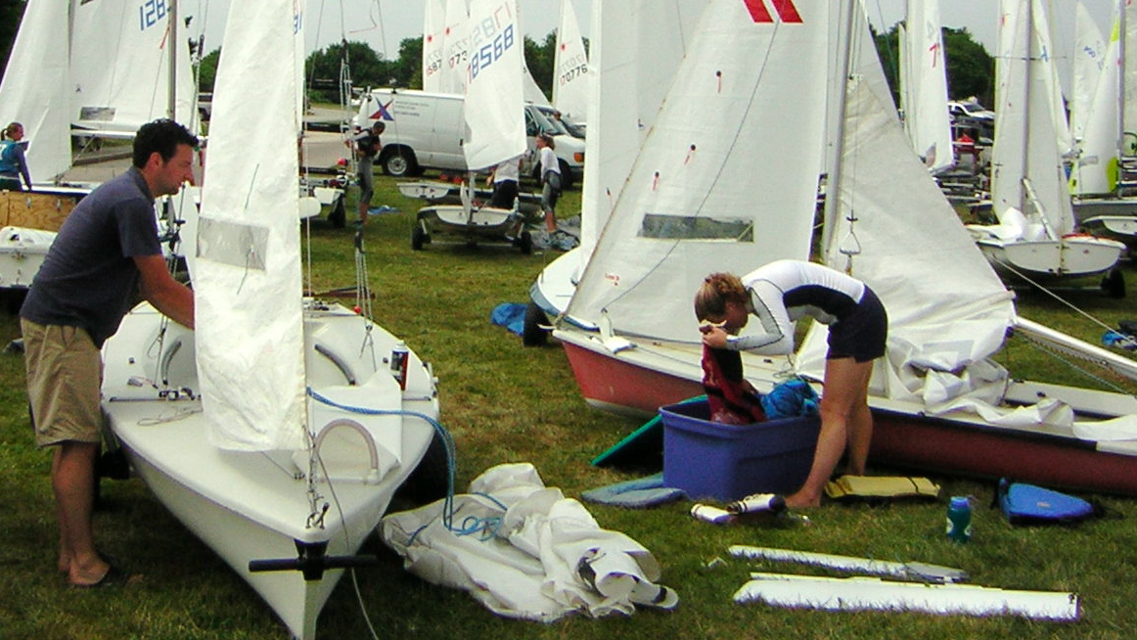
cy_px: 75
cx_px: 526
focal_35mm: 54
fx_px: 1628
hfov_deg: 38.5
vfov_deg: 21.8
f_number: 5.2
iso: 50
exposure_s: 1/1000
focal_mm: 4.7
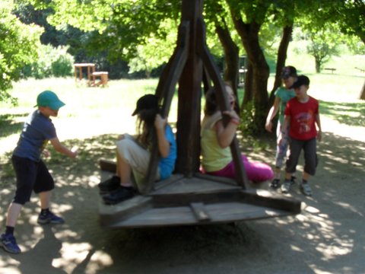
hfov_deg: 44.8
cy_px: 137
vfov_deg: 34.3
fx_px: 443
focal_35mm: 42
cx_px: 182
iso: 100
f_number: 3.6
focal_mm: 7.5
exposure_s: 1/60
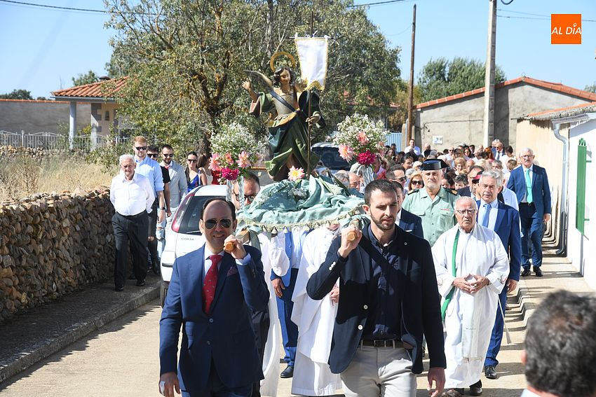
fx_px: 1407
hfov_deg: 23.9
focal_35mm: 85
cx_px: 298
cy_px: 198
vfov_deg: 16.1
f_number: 11
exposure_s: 1/160
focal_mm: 85
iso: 160
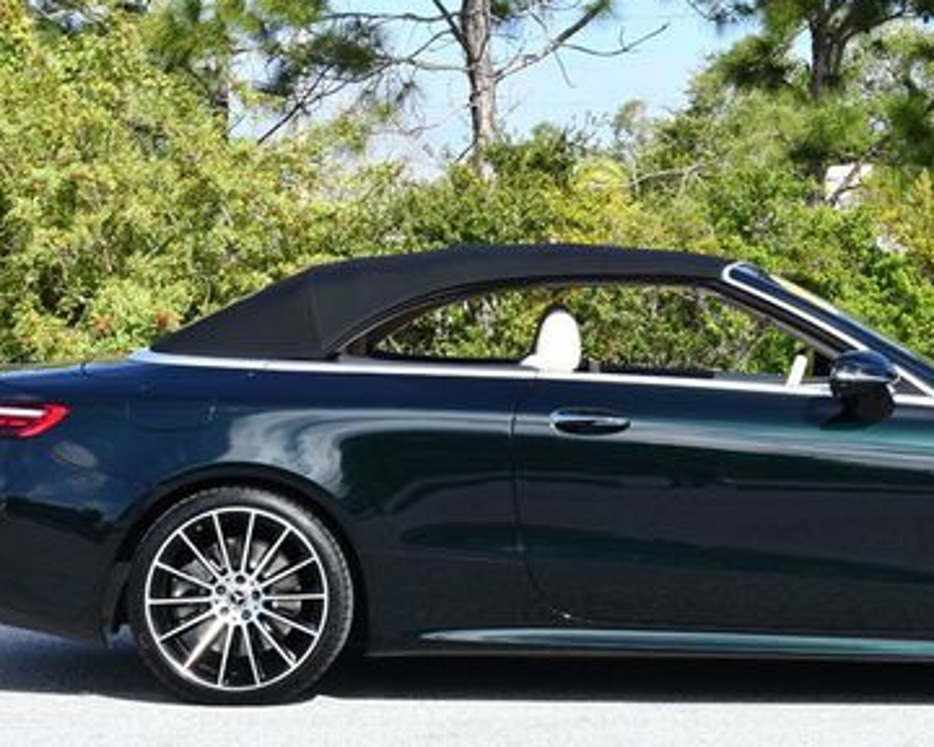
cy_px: 270
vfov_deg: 14.4
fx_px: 2958
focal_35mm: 107
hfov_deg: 17.9
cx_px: 654
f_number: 8
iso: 180
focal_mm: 32
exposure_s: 1/250
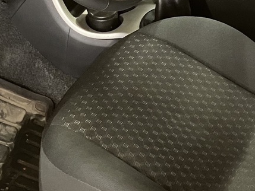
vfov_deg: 15.3
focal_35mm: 94
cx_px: 171
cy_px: -15
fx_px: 693
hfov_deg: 20.8
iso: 400
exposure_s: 1/30
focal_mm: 3.99
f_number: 1.8
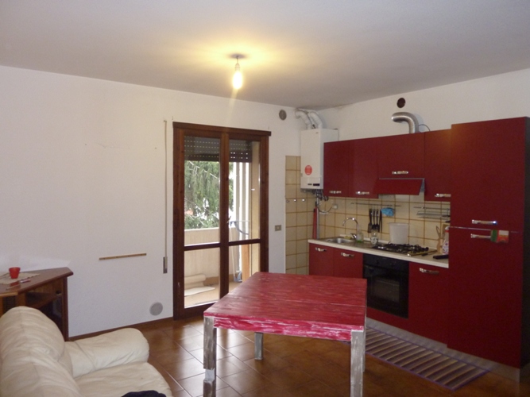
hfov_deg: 69.4
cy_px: 198
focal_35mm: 25
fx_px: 383
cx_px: 265
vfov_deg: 54.9
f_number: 3.3
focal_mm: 4.1
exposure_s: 1/30
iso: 320
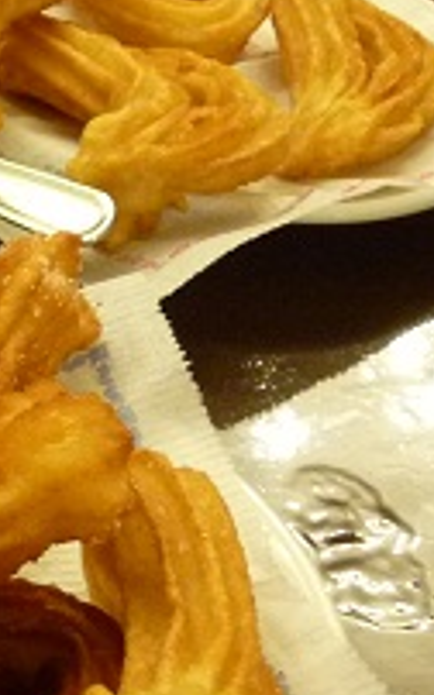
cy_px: 251
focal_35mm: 85
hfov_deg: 13.3
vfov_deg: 24.3
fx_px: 1611
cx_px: -420
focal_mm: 4.8
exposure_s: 1/15
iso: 400
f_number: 2.8
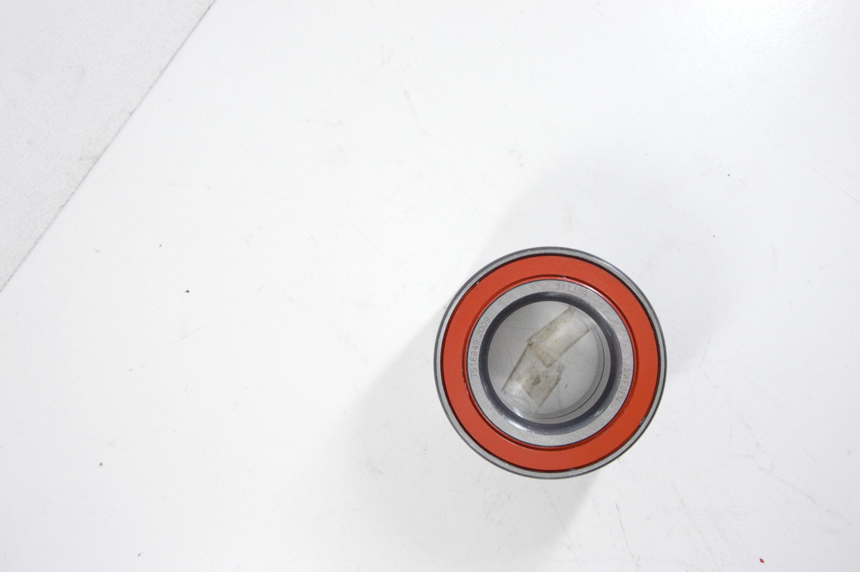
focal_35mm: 51
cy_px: 286
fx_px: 1217
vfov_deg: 26.4
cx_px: 430
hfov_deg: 38.9
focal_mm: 34
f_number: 7.1
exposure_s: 1/100
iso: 3200
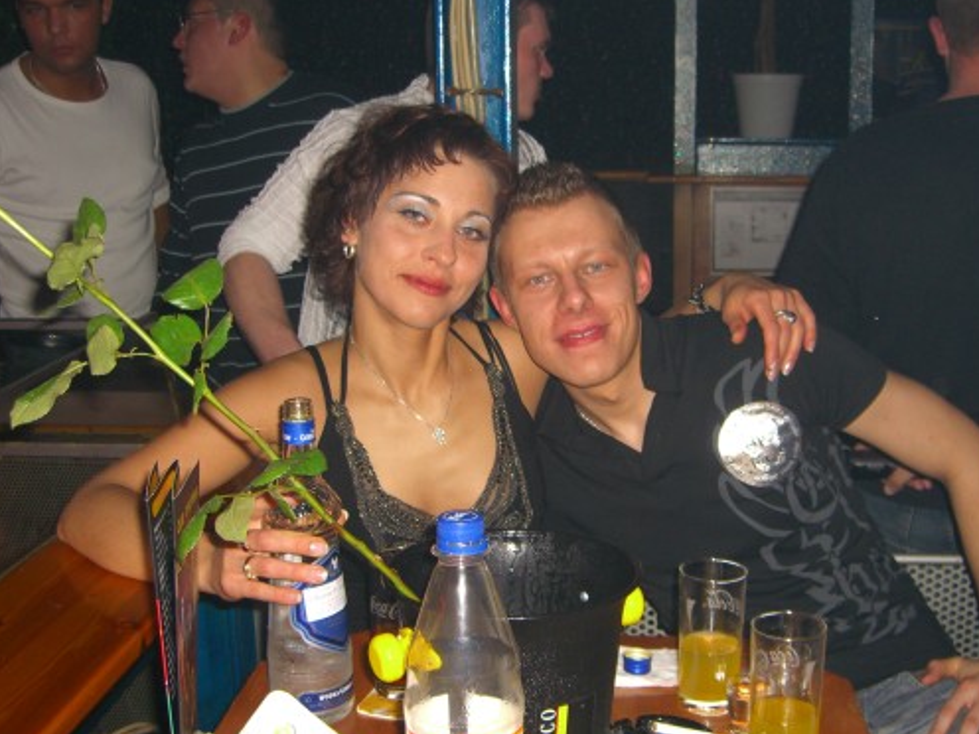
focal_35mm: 46
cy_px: 375
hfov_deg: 41.2
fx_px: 1301
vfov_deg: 31.5
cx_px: 555
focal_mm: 7.9
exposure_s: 1/60
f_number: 2.8
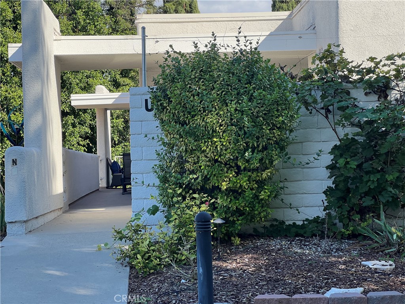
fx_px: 901
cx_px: 202
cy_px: 152
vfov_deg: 19.1
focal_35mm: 77
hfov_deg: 25.3
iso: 32
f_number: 2.8
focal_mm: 9
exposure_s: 1/283
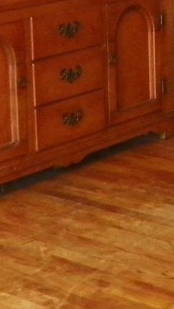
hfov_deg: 9.0
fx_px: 1098
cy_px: -35
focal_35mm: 134
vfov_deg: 15.6
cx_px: 206
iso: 200
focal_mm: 4.6
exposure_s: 1/30
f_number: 2.8
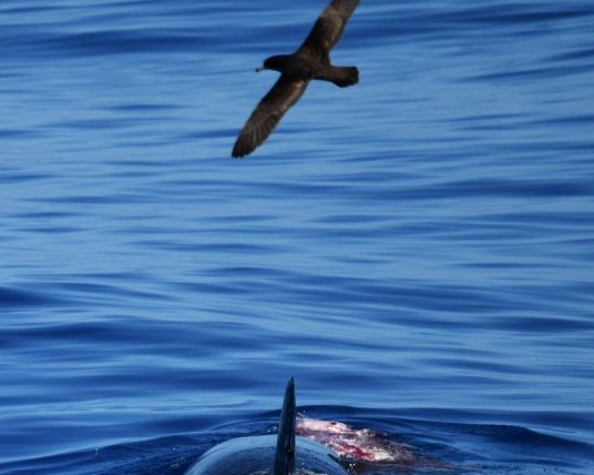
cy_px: 261
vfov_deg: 1.8
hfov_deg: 2.3
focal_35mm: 841
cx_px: 326
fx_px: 14774
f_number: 6.3
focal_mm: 600
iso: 800
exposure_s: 1/8000
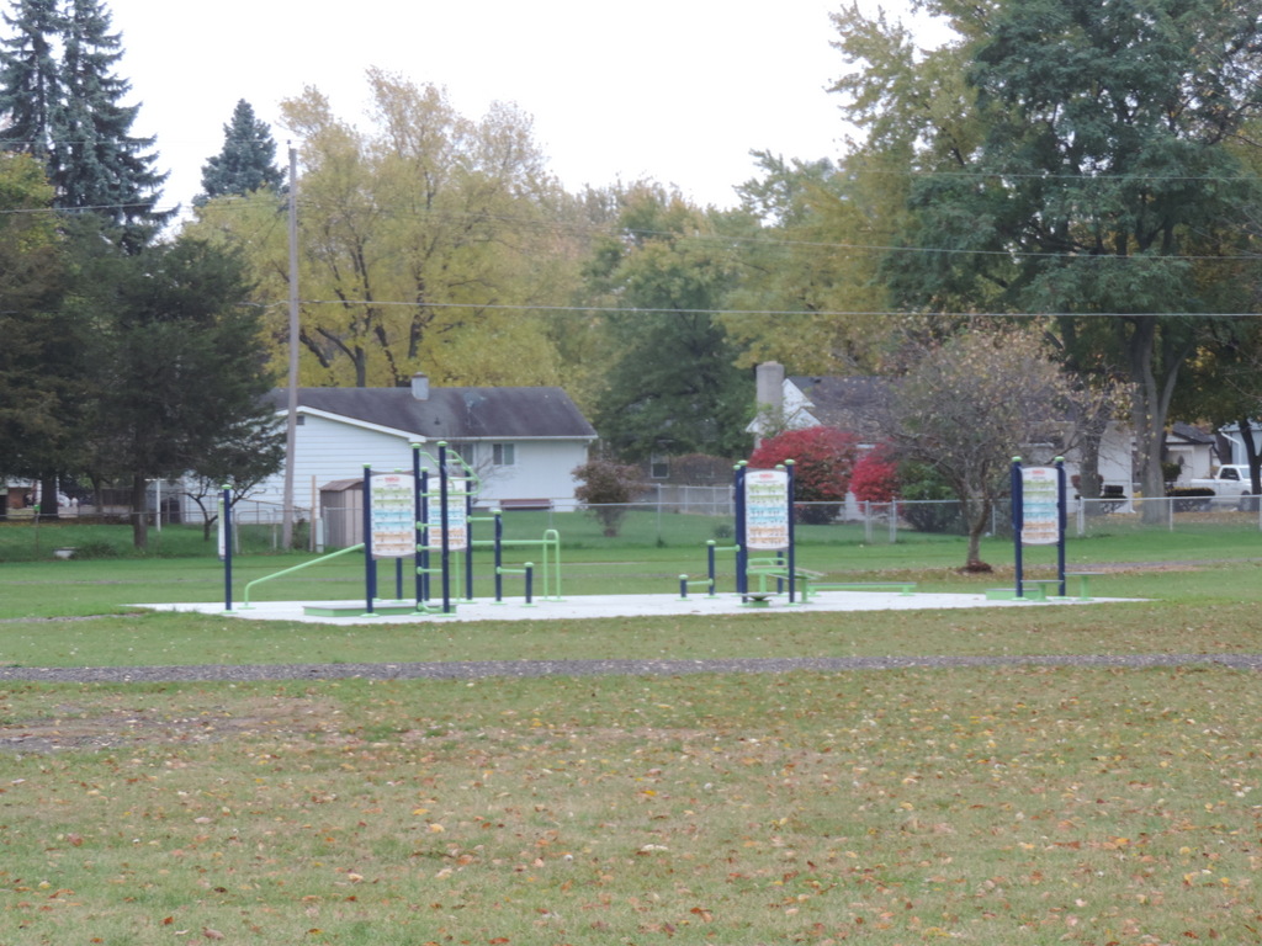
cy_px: 473
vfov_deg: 14.8
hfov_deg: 19.6
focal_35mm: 100
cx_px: 631
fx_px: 3646
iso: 180
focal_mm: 17.8
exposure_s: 1/100
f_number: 4.1
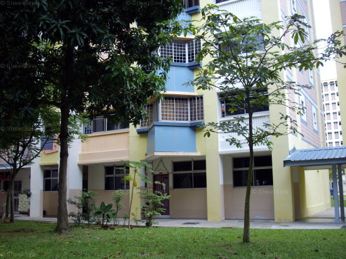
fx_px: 370
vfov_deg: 38.6
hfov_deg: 50.2
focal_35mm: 37
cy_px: 130
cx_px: 173
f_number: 2.8
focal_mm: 6.2
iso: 81
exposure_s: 1/125
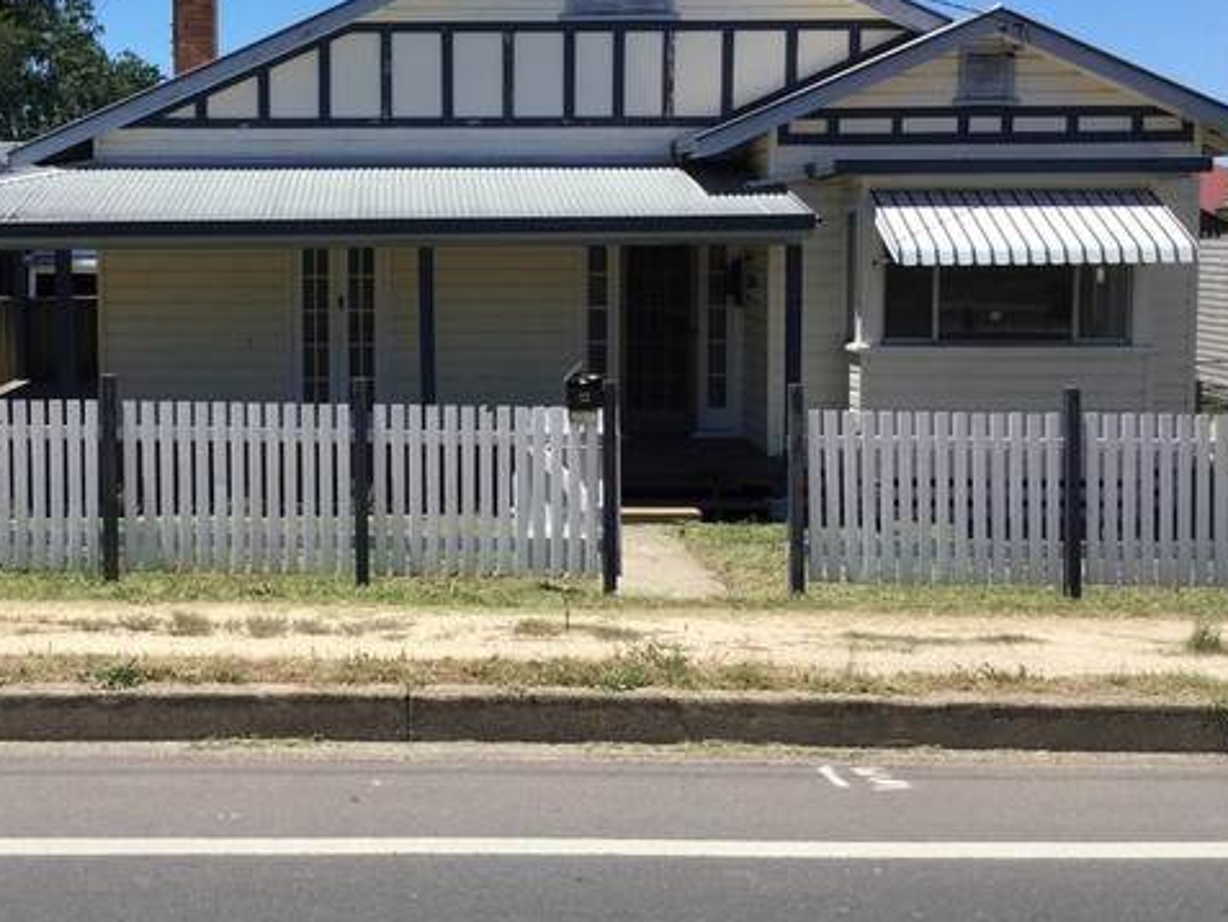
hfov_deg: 36.5
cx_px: 438
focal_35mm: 52
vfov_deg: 28.0
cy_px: 384
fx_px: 1845
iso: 25
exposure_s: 1/1274
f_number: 2.4
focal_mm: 3.3
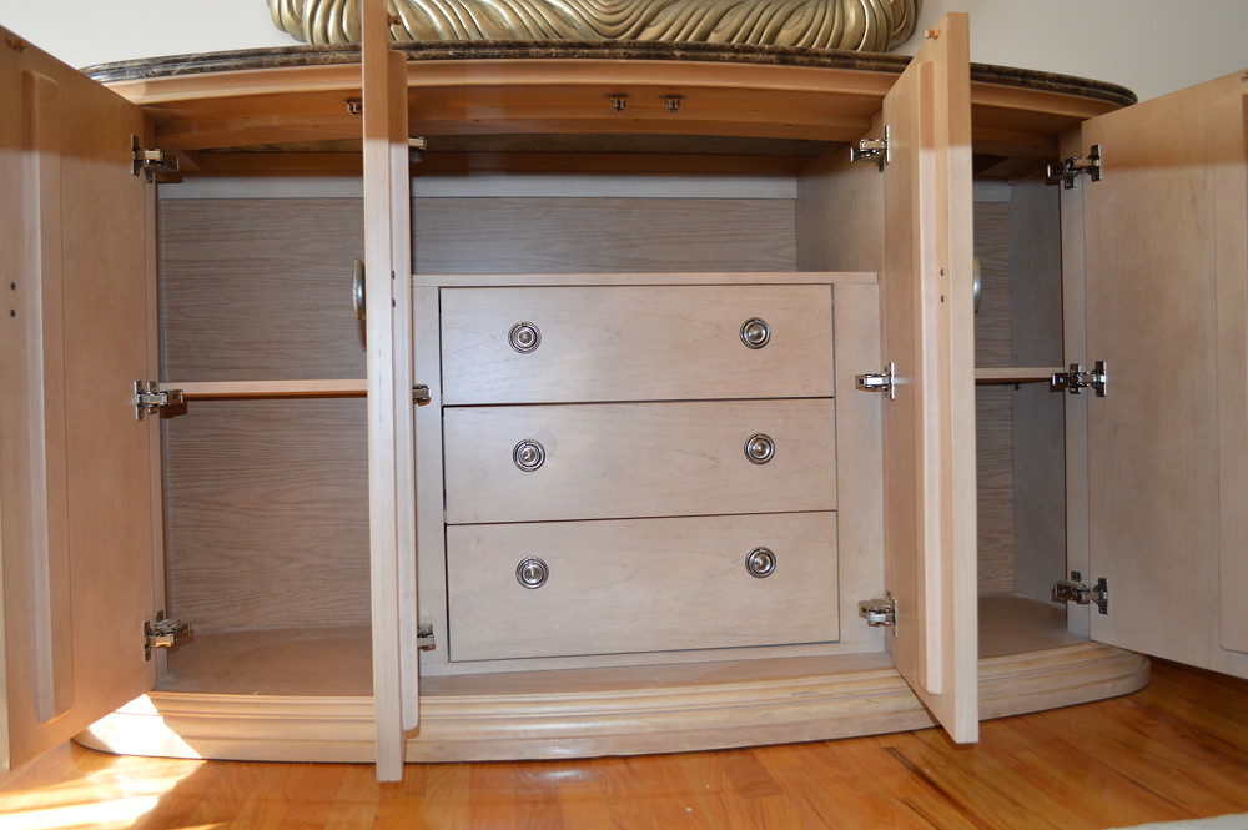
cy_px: 415
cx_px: 624
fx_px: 1039
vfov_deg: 43.5
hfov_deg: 62.0
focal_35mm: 30
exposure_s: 1/60
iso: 400
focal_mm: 20
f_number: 3.8
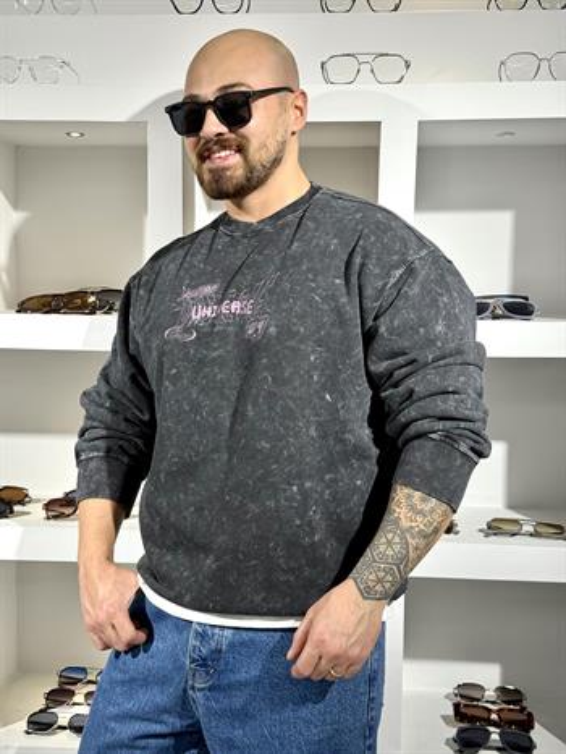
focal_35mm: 48
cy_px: 377
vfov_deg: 39.6
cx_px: 283
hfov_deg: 30.3
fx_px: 1045
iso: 50
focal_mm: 6.76
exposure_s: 1/100
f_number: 1.78
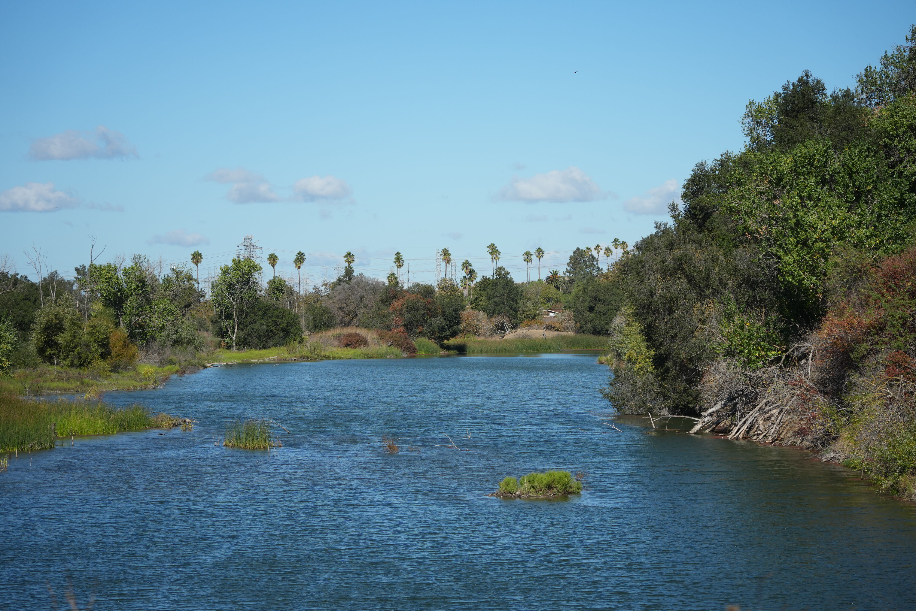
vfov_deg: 13.0
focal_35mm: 105
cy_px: 308
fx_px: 2672
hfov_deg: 19.5
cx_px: 461
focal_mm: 104
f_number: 5.6
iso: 400
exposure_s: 1/2500
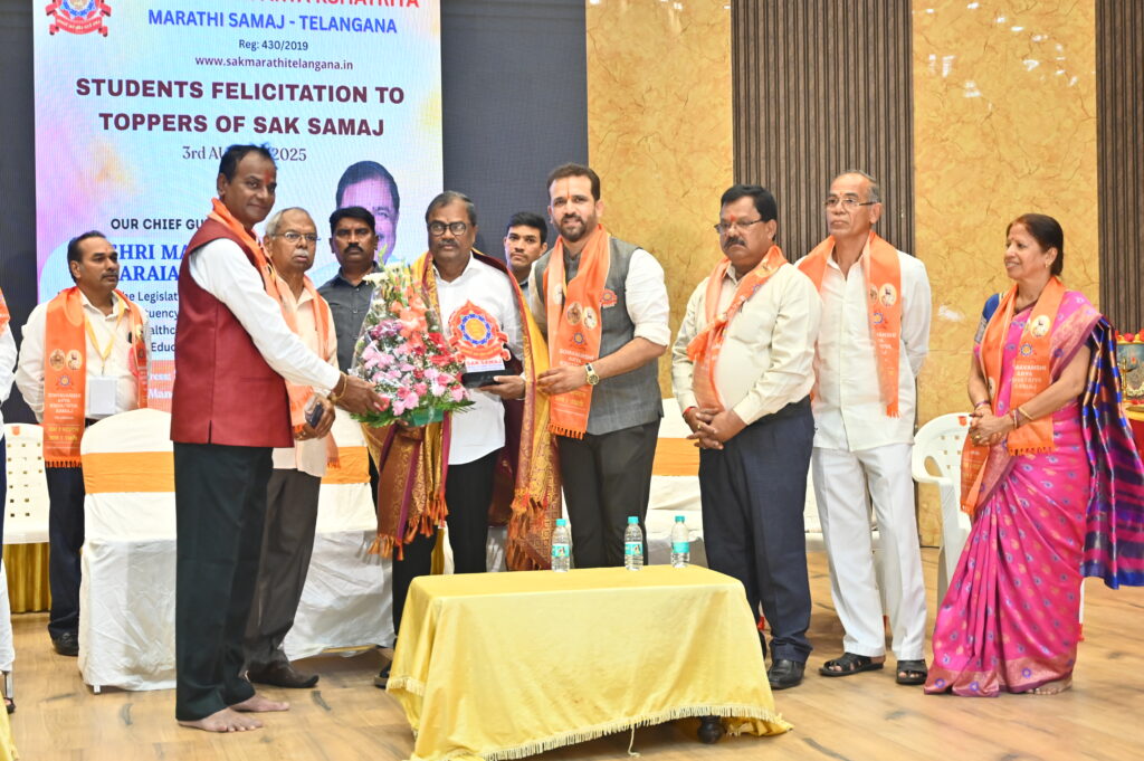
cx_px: 572
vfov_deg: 28.6
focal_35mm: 47
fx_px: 1492
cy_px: 380
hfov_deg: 41.9
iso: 1250
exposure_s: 1/125
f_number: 4
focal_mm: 47
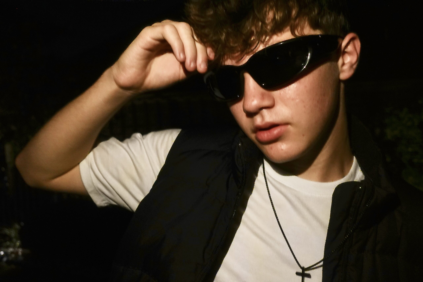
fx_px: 388
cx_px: 212
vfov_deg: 40.0
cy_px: 141
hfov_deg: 57.2
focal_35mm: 33
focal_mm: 12.65
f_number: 2.8
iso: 800
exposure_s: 1/20
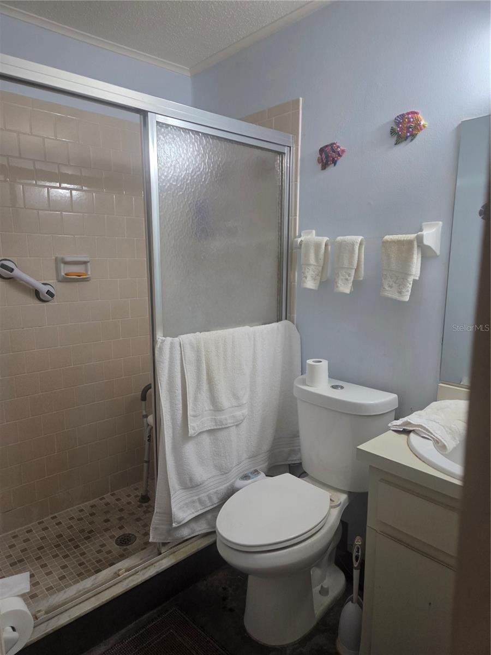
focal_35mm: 23
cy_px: 328
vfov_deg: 73.9
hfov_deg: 58.9
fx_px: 435
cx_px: 246
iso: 320
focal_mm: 5.4
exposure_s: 1/120
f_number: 1.8
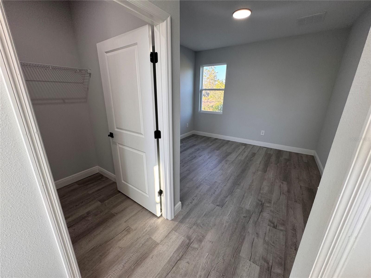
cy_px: 139
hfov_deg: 102.1
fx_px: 150
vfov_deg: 85.7
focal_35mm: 14
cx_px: 186
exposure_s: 1/120
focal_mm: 2.22
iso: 100
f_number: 2.2
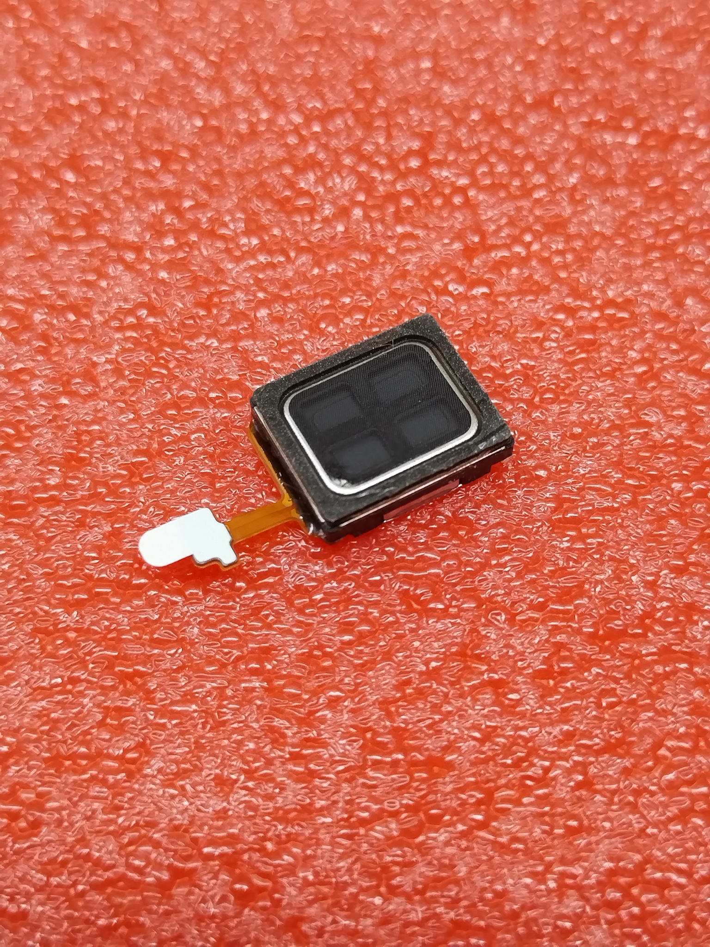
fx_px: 1395
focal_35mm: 51
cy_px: 474
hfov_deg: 28.6
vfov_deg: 37.5
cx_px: 355
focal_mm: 4.75
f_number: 1.8
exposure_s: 1/50
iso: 145
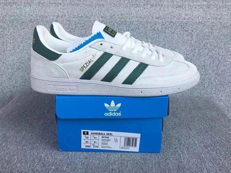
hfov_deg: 56.8
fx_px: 214
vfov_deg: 44.2
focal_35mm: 32
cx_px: 114
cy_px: 85
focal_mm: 3.3
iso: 25
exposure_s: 1/574
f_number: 2.4
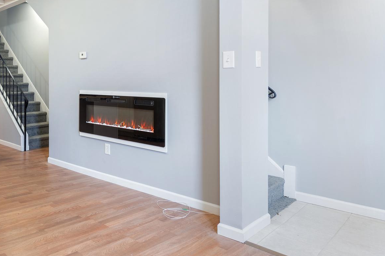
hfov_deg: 58.1
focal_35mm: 28
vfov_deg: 45.7
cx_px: 54
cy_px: 85
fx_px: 299
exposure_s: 1/1.25
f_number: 8
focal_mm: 16
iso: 250
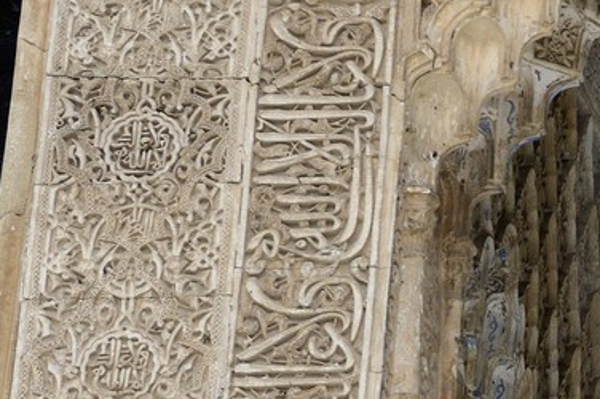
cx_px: 1226
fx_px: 3547
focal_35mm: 213
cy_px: 244
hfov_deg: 9.1
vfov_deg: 6.4
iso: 1600
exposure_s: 1/125
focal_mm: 50
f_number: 7.1
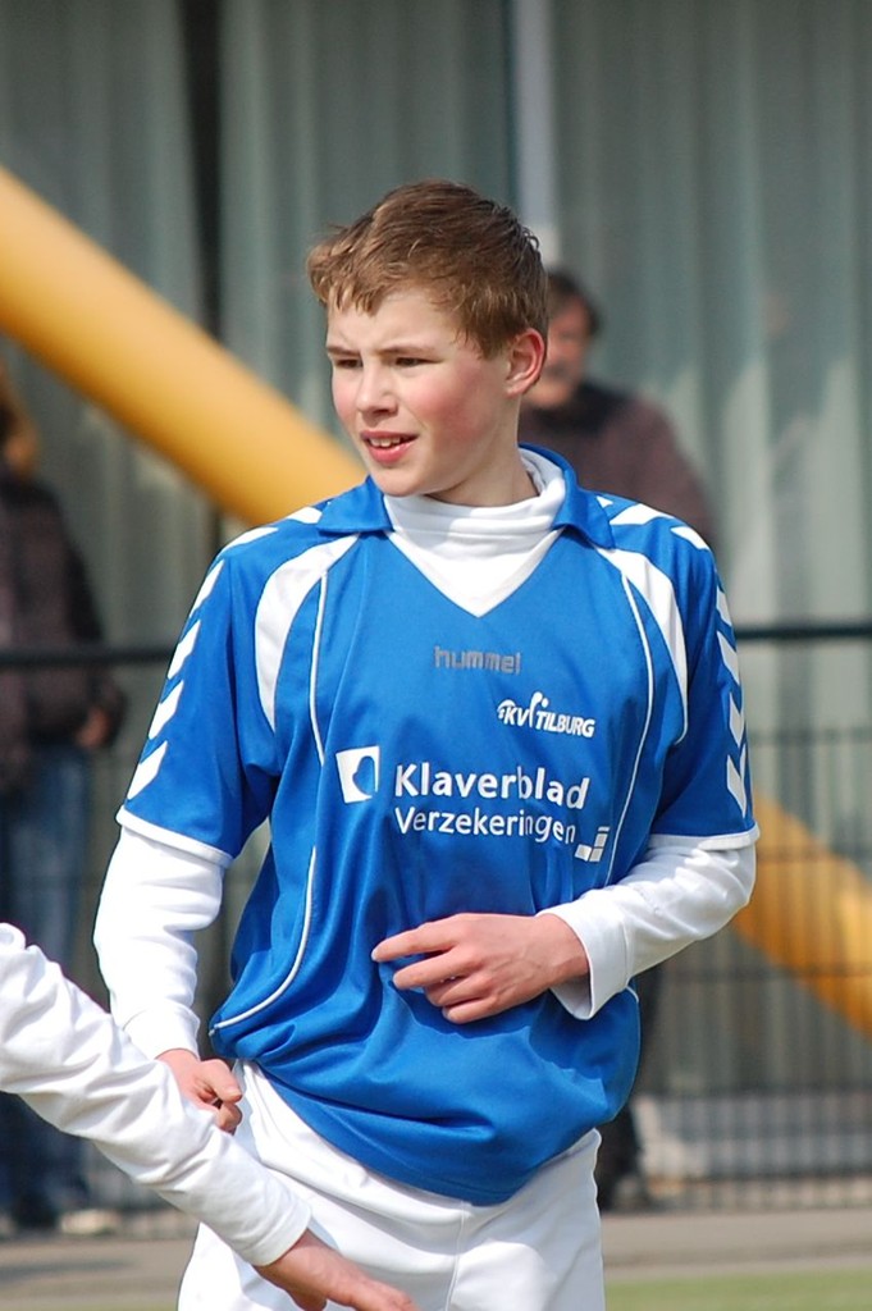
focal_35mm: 262
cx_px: 436
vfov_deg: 7.9
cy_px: 656
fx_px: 9553
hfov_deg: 5.2
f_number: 5.6
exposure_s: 1/1000
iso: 250
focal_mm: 175
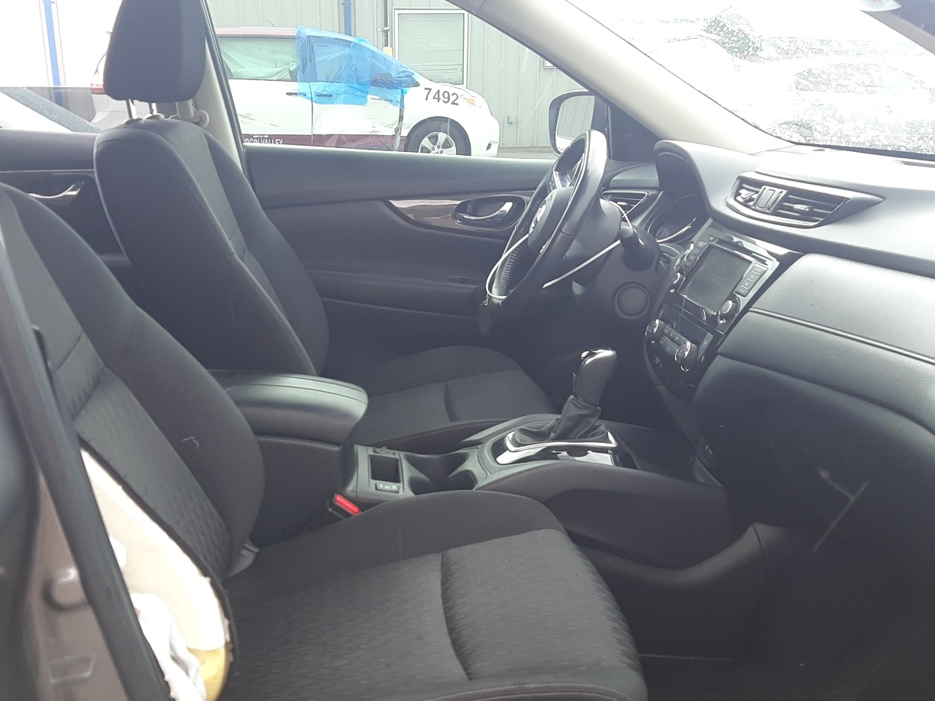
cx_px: 401
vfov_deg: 41.7
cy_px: 410
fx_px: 918
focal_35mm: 34
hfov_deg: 53.8
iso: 53
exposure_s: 1/120
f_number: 1.7
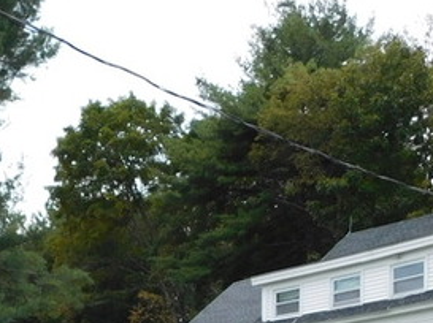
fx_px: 1012
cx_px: 125
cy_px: 472
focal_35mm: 81
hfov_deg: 24.0
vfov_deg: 16.7
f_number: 3
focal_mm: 4
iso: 160
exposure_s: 1/30
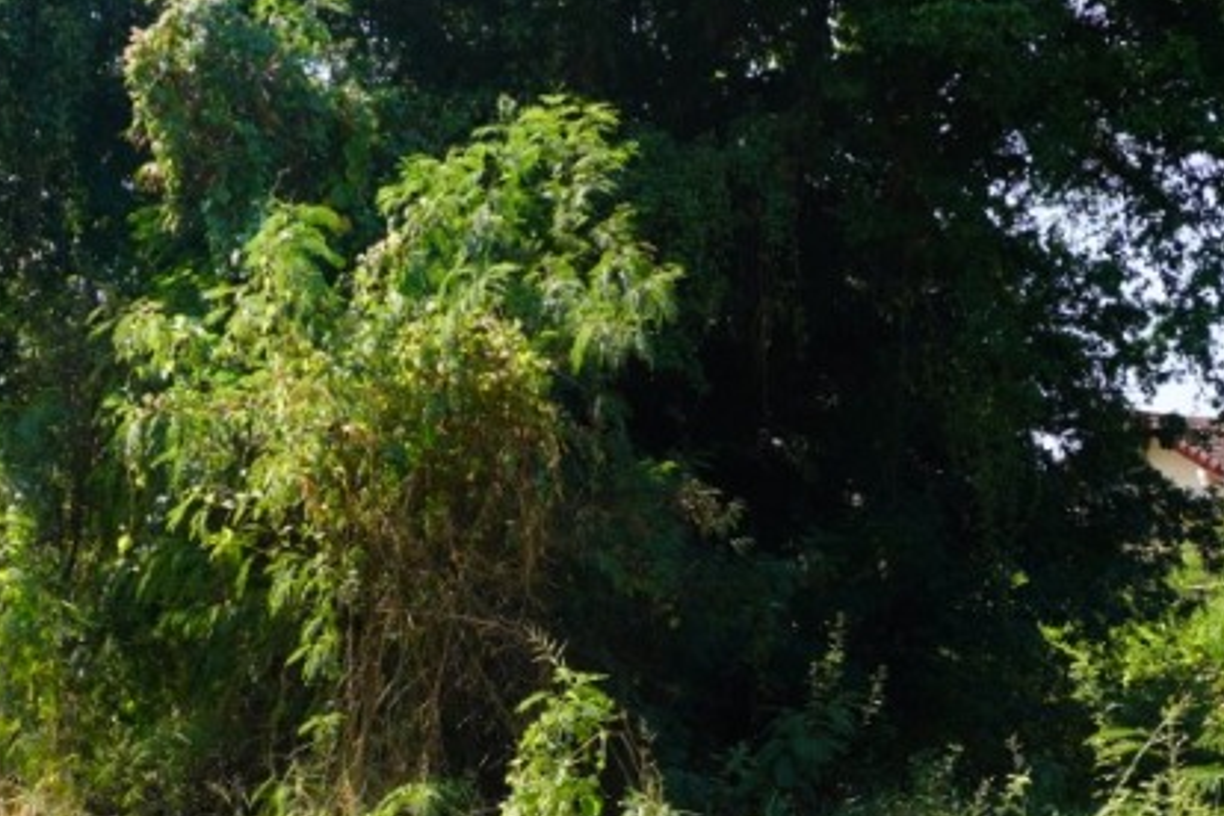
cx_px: 579
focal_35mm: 58
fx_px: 1972
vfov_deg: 23.1
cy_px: 636
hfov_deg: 34.5
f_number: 7.1
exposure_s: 1/100
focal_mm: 16
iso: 100
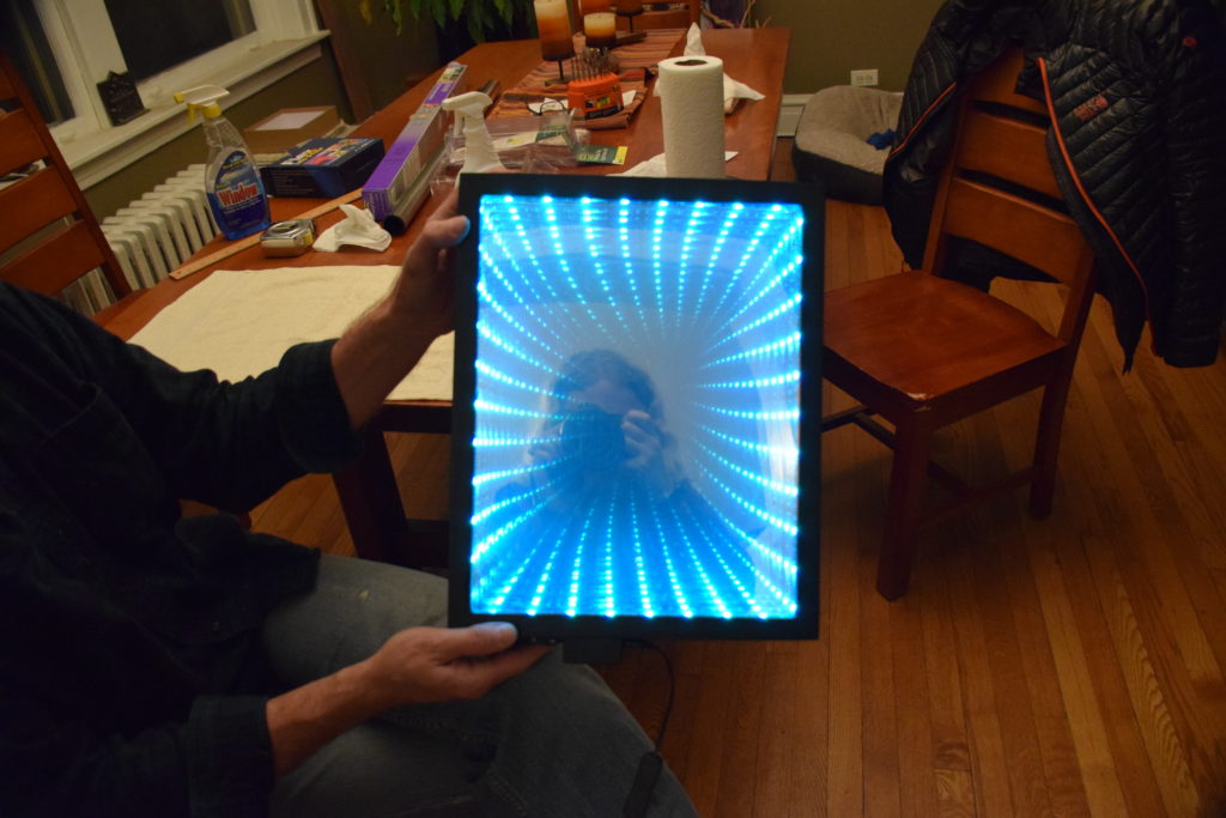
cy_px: 409
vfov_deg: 47.9
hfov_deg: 67.4
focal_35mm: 27
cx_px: 613
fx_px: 920
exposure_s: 1/100
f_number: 3.5
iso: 3200
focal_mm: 18
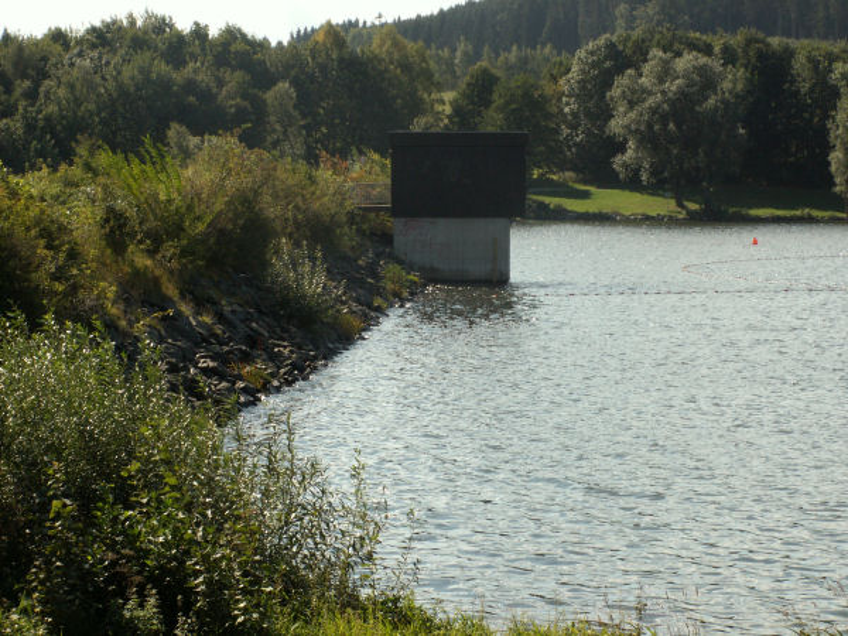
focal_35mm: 105
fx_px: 2572
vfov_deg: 14.1
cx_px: 424
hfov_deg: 18.7
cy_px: 318
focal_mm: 17.09
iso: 50
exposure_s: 1/125
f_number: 8
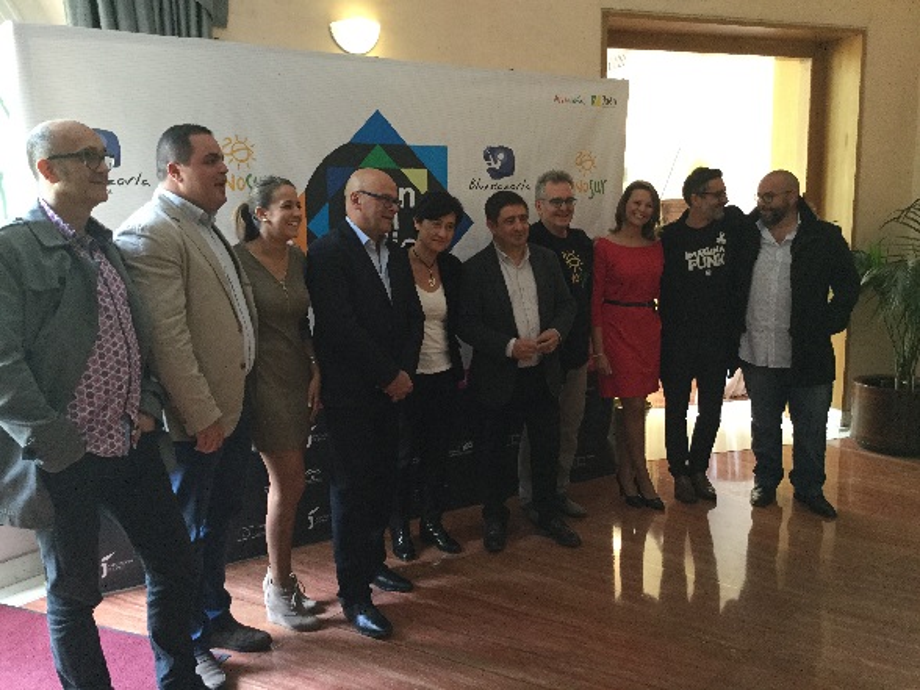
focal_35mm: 31
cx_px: 460
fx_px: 824
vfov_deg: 45.4
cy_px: 345
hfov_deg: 58.4
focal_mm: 3.3
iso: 160
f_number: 2.4
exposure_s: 1/33
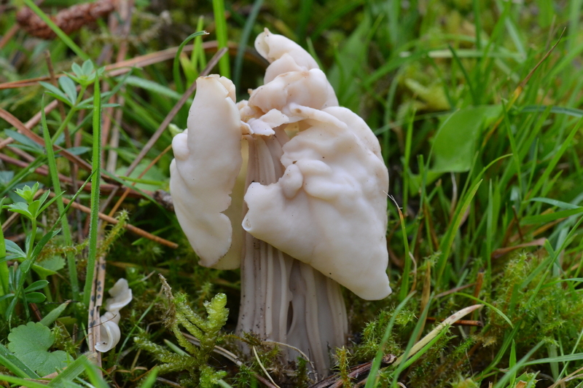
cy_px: 194
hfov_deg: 16.1
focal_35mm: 128
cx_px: 292
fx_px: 2064
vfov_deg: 10.7
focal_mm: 85
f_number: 11
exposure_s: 1/200
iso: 800
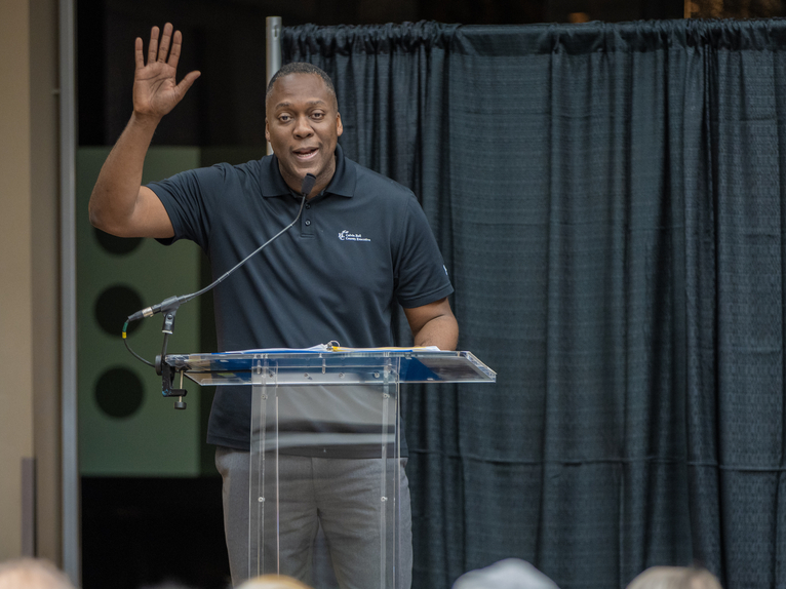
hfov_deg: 8.2
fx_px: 5470
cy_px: 356
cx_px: 355
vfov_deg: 6.2
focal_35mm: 241
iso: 1600
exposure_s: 1/250
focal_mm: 160
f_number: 2.8
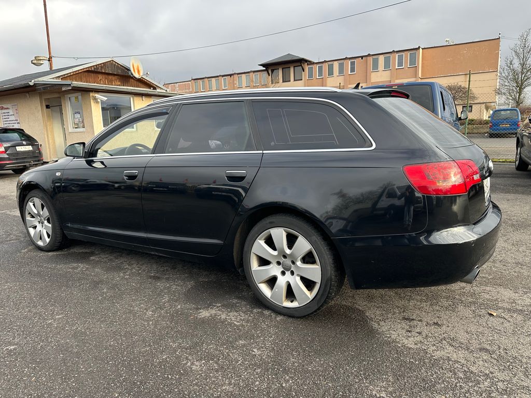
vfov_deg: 56.8
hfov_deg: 71.6
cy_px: 199
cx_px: 266
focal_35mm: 24
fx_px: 368
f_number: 1.78
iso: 80
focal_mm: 6.86
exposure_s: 1/516
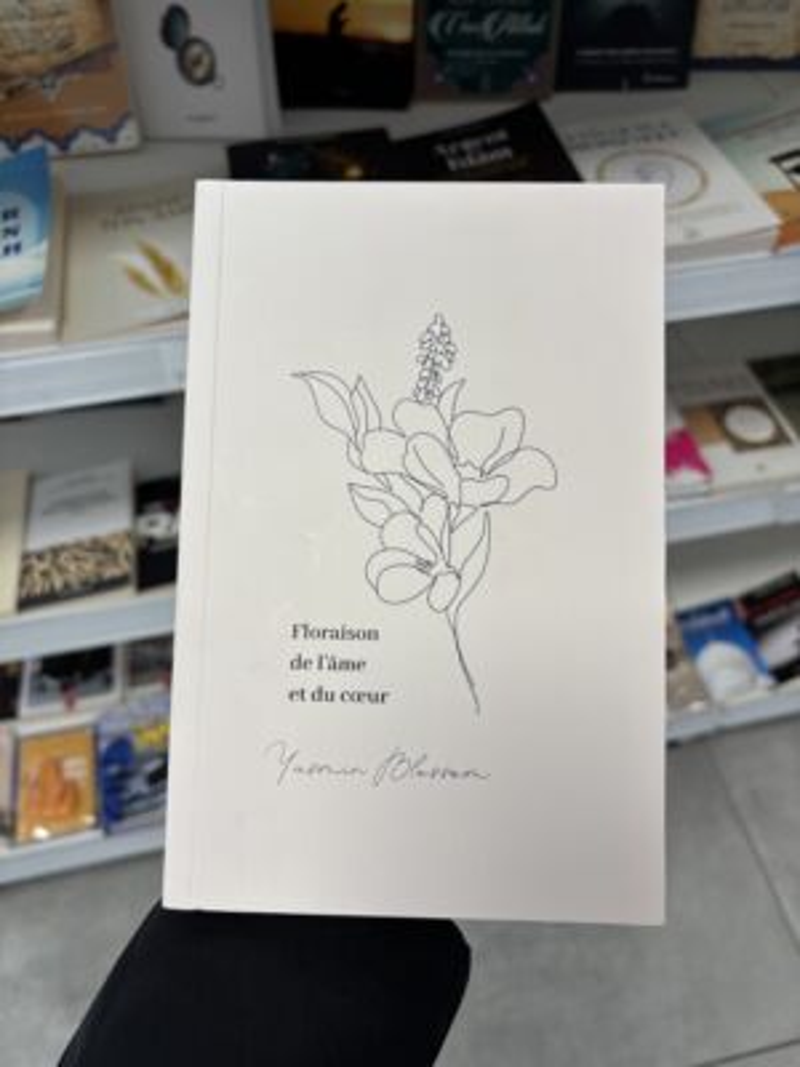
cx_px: 400
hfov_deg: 53.1
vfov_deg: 67.3
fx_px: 801
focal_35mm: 26
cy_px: 534
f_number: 1.6
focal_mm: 5.96
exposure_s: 1/100
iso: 64
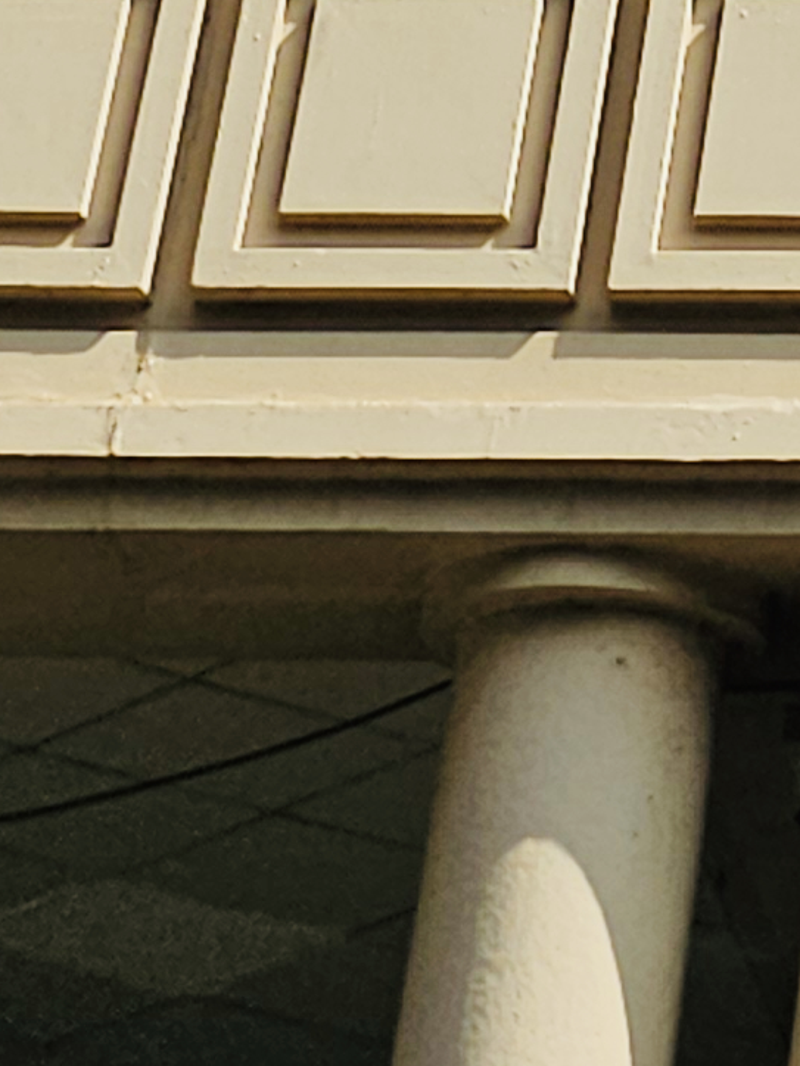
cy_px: -1808
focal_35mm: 127
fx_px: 3913
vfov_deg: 11.5
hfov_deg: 9.9
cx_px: 2083
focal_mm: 6.3
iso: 10
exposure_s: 1/876
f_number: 1.7
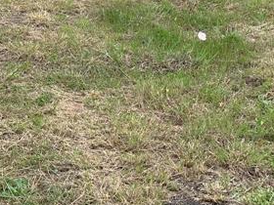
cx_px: -68
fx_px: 752
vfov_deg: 15.0
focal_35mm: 95
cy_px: -48
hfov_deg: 19.3
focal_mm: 4.25
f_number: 1.8
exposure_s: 1/1536
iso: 25
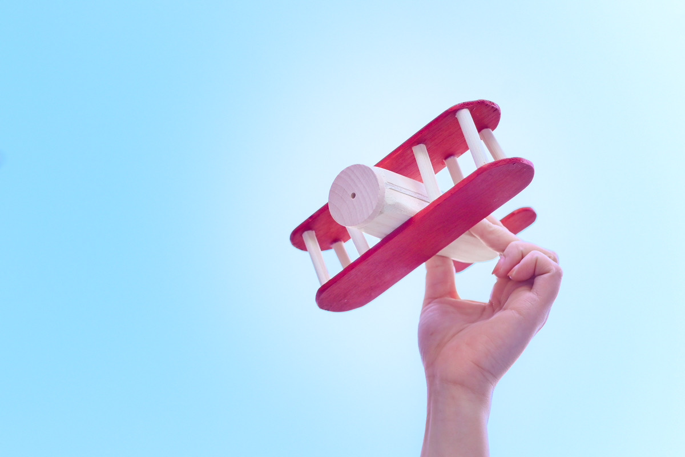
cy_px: 228
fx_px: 856
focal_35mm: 45
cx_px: 342
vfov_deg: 29.9
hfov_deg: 43.6
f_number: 4
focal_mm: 30
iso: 160
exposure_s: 1/400
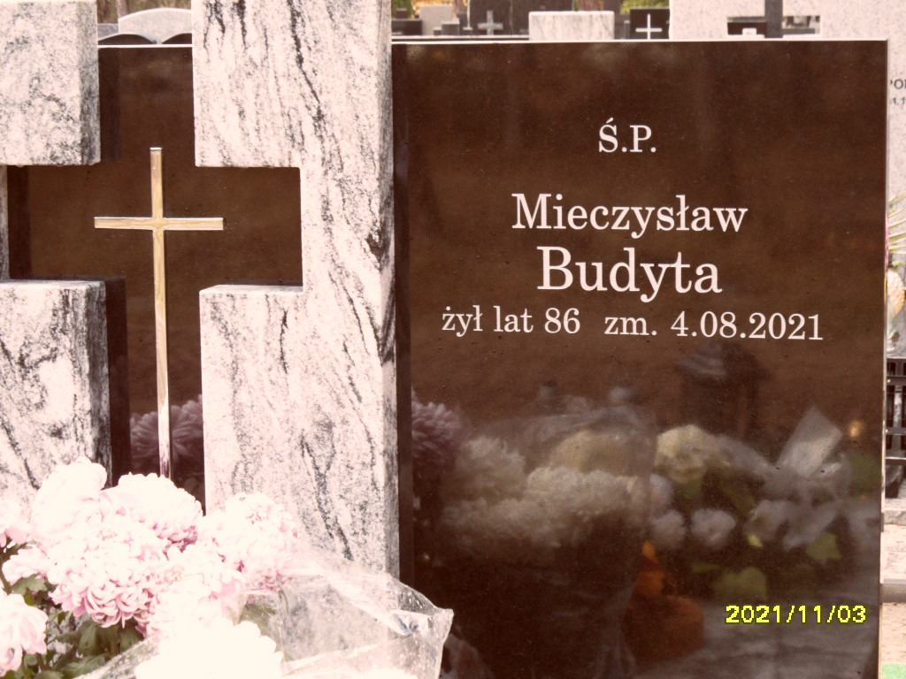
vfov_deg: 18.4
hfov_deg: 24.4
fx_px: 2094
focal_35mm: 80
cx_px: 453
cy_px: 340
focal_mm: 13.2
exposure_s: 1/45
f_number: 4.2
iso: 100
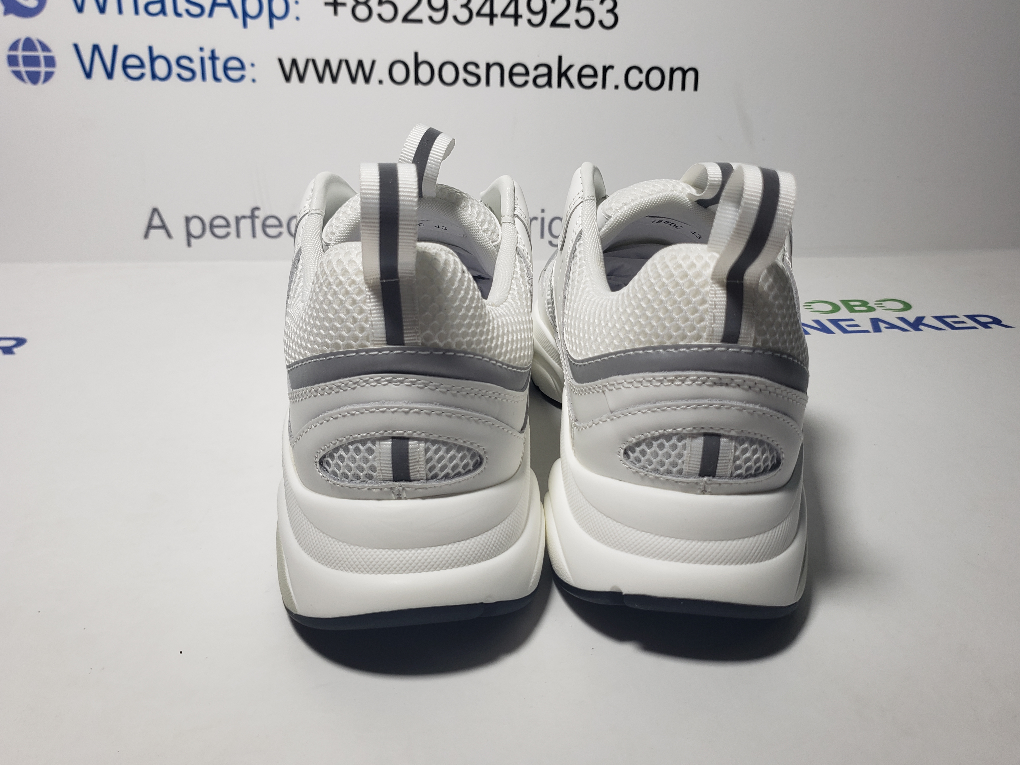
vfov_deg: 53.1
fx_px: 766
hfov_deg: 67.3
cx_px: 510
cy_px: 382
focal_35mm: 26
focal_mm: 4.3
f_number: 1.5
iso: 50
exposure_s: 1/492
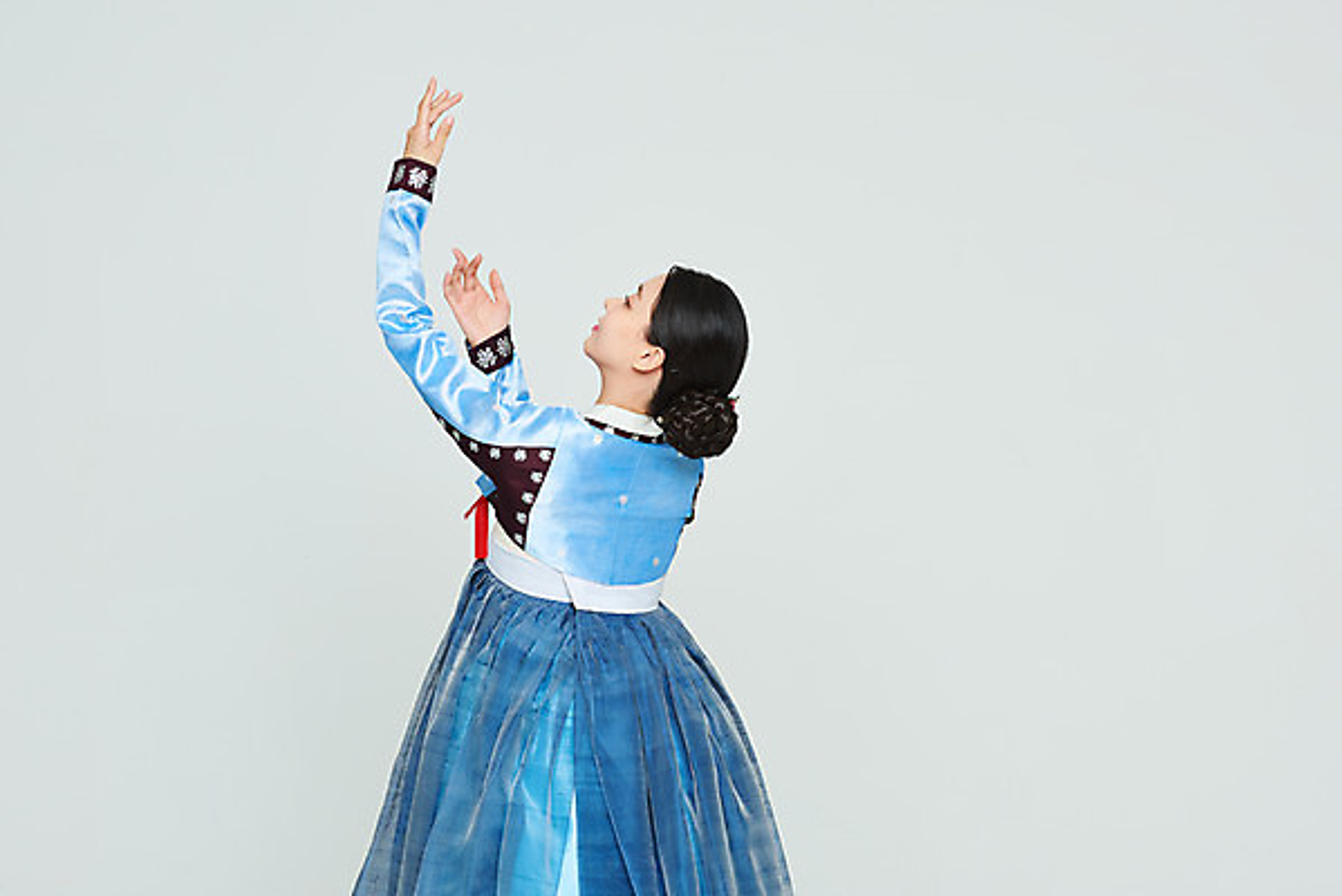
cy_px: 448
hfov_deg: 21.4
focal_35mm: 95
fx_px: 3543
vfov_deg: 14.4
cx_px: 671
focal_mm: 95
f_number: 11
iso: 100
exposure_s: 1/125
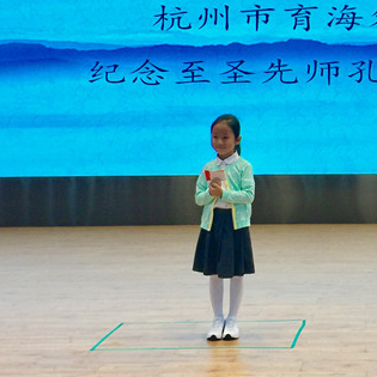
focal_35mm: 65
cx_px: 361
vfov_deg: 26.1
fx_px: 801
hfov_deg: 25.4
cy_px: 84
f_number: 2.2
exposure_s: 1/33
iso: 32
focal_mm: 4.15
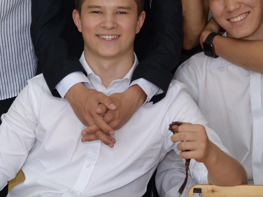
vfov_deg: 8.8
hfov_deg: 11.8
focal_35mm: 167
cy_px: -12
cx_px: 178
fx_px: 1269
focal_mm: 50
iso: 400
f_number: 4.8
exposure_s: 1/180
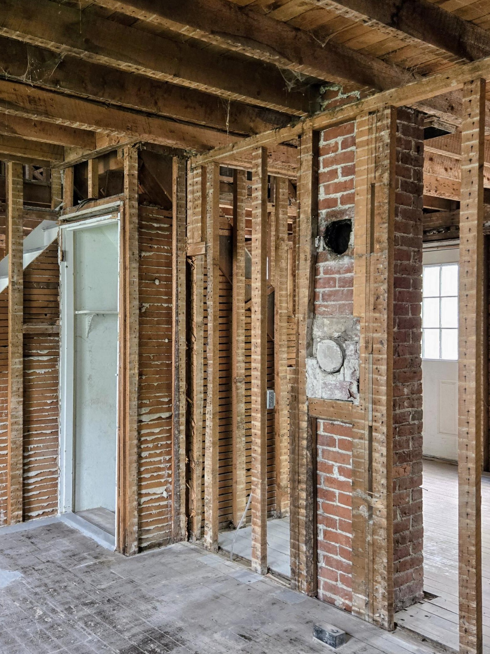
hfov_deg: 42.7
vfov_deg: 55.4
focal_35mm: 33
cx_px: 195
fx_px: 623
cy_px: 331
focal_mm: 5.4
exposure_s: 1/60
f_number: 1.8
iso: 640
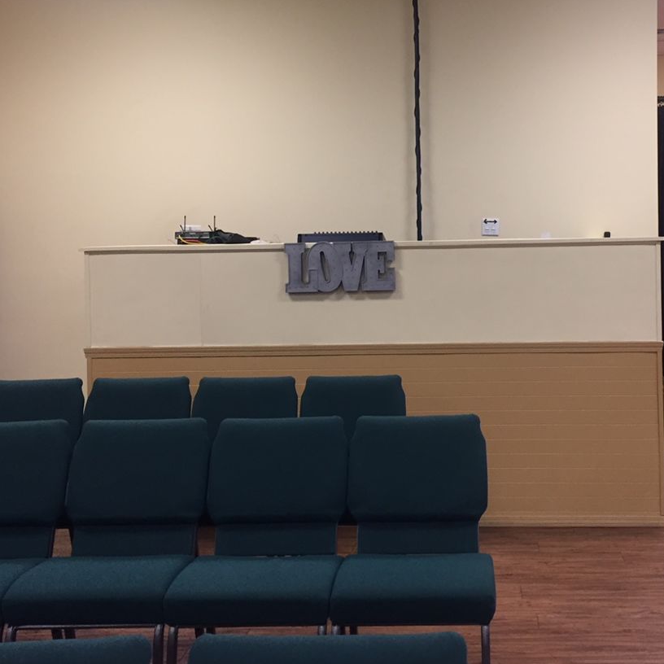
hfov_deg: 38.0
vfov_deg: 38.1
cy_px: 252
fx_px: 955
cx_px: 439
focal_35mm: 44
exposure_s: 1/30
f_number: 2.2
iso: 50
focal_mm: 4.15
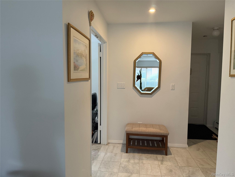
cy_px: 88
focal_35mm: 24
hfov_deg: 71.6
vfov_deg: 56.8
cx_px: 118
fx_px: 163
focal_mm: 6.76
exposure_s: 1/60
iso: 500
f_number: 1.78
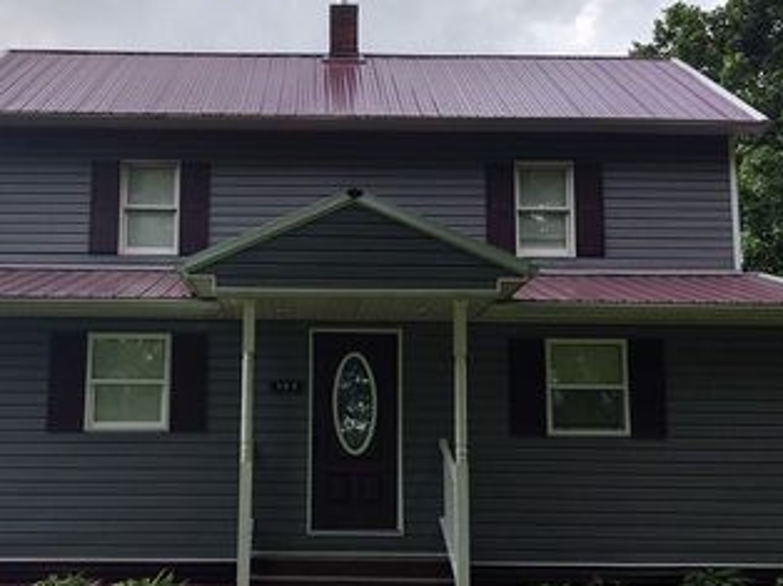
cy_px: 348
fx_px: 972
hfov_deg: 43.6
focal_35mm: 43
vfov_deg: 33.5
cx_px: 302
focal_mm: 4.75
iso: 100
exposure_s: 1/2226
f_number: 1.7
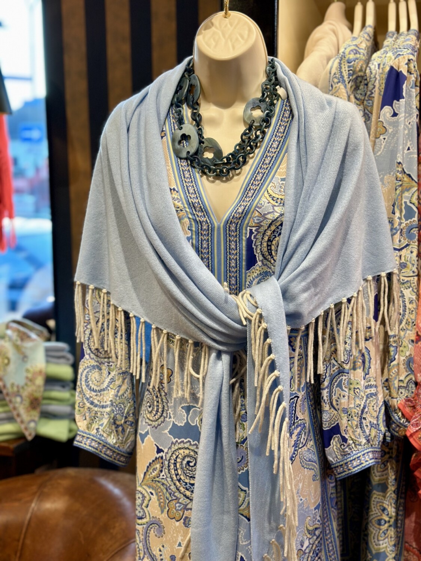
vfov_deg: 39.7
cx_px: 210
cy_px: 280
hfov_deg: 30.3
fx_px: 778
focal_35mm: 48
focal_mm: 6.86
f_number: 1.78
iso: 80
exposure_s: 1/100
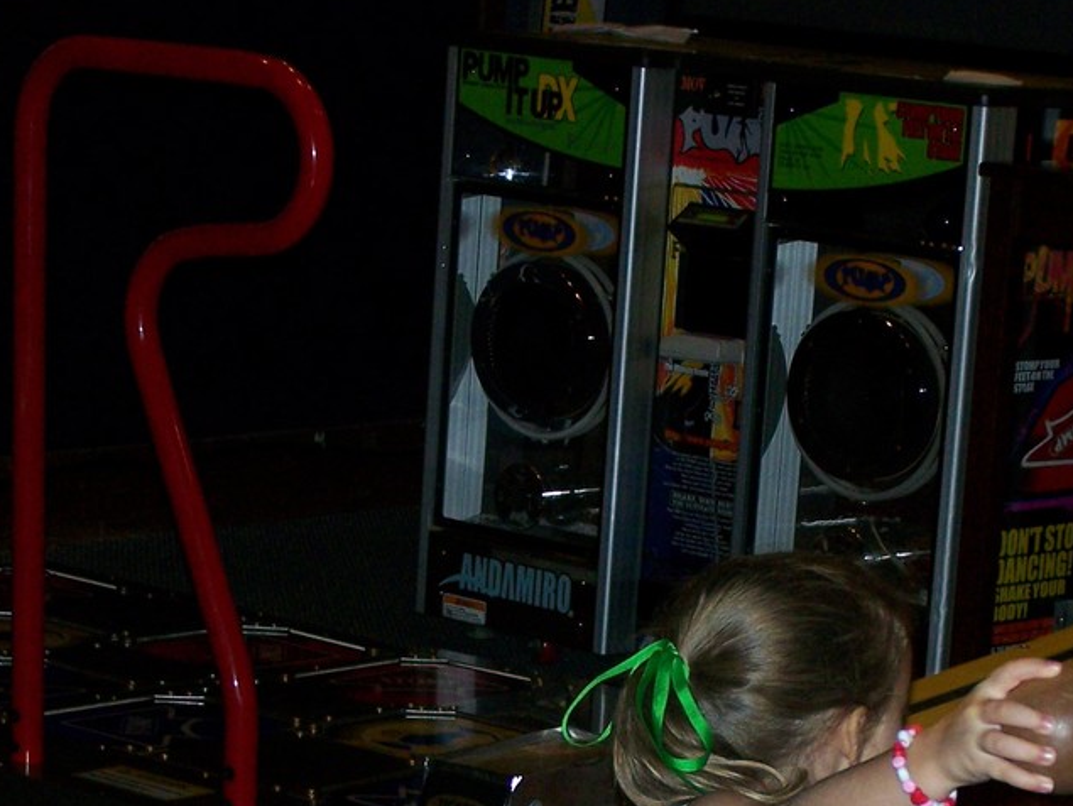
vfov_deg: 10.9
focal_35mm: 135
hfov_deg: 14.6
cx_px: 733
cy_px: 797
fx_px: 4187
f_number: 3.2
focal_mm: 11.1
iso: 160
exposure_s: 1/80
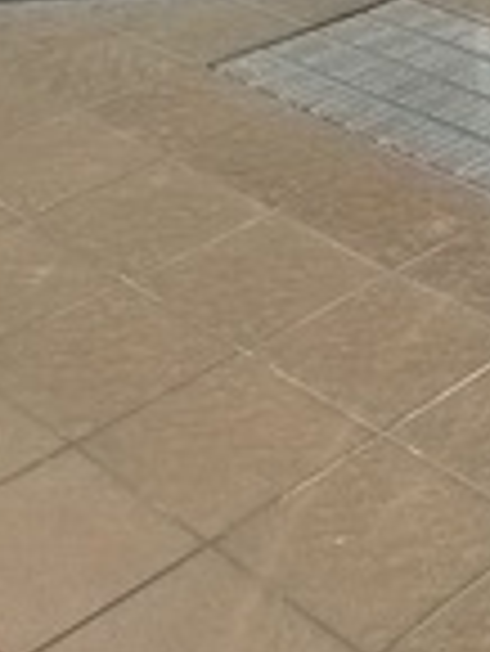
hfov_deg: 12.5
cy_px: -625
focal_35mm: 116
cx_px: 551
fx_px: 2186
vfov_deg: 14.3
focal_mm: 5.1
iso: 400
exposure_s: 1/800
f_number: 4
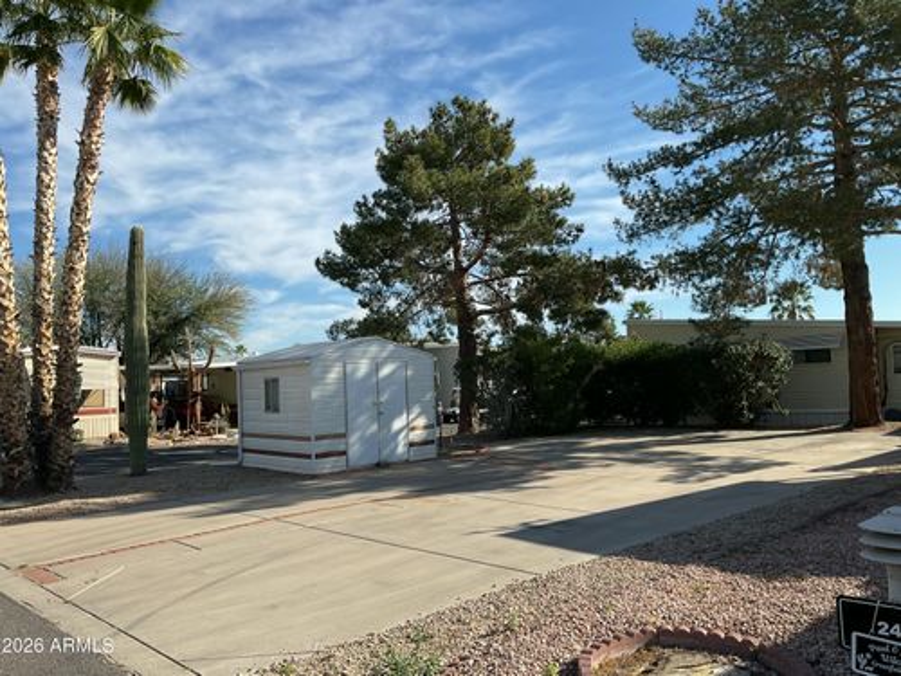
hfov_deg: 61.7
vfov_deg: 48.2
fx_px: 755
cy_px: 338
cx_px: 450
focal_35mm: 29
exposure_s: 1/1848
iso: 16
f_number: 1.8
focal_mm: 3
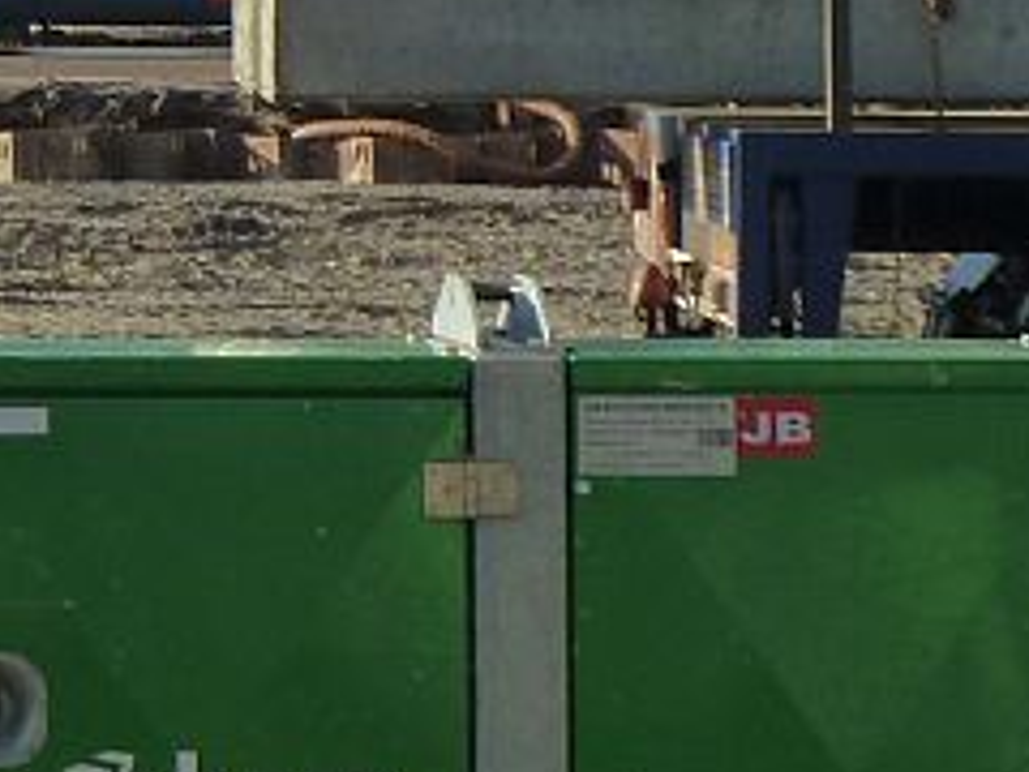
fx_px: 7491
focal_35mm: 252
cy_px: -21
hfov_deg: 7.5
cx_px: -1068
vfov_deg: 5.9
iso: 125
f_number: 3.9
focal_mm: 9.7
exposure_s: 1/250
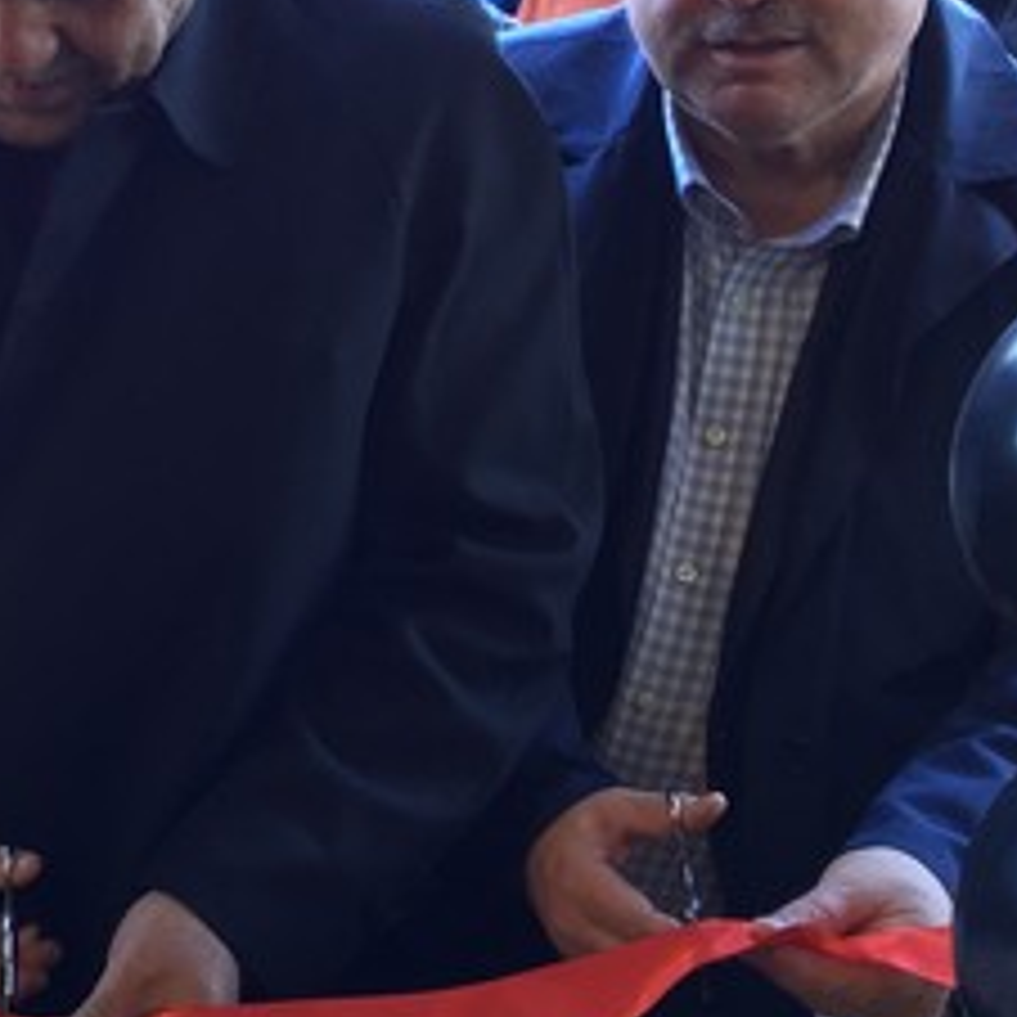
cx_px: -166
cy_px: 392
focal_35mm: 76
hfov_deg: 21.3
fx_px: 2526
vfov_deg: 22.7
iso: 40
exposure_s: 1/50
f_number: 2.2
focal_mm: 4.15
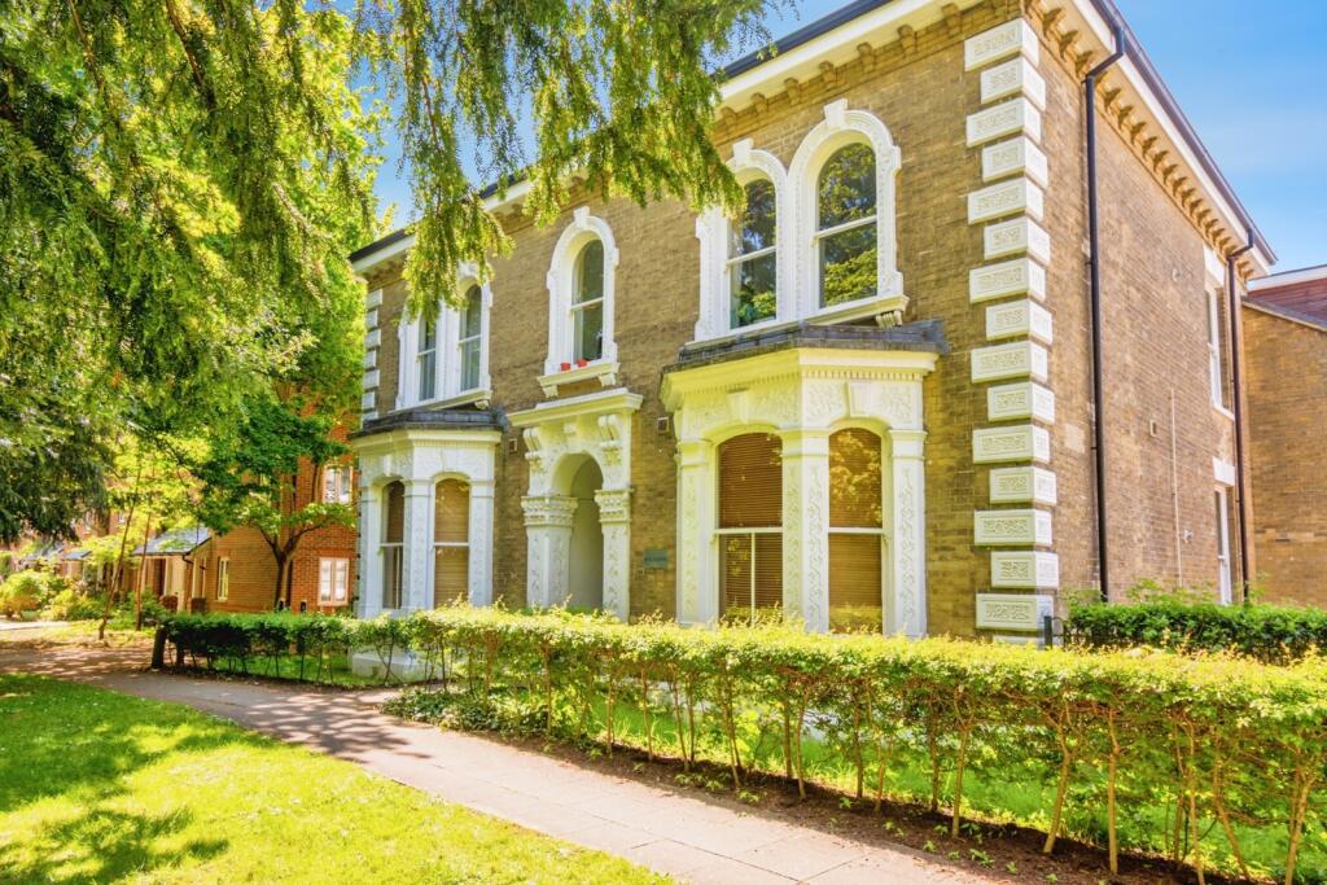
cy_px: 442
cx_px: 664
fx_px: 811
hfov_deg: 78.6
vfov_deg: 57.2
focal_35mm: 22
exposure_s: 1/200
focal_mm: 15
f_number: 8
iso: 320
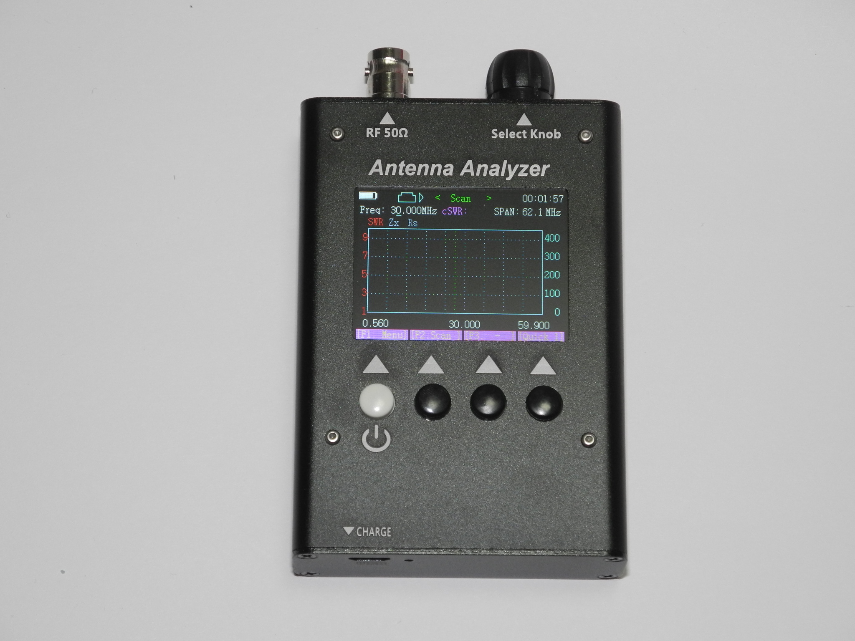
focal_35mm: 119
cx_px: 428
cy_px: 320
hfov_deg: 16.6
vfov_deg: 12.5
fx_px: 2939
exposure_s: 1/30
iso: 200
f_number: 4.5
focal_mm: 25.4
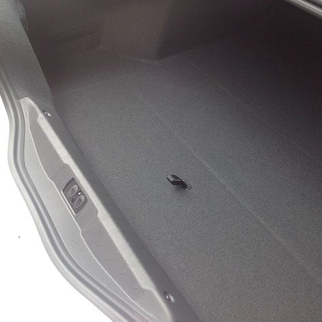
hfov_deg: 39.7
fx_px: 442
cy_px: 163
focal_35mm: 42
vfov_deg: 40.0
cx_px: 207
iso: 50
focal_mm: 4.28
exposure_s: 1/147
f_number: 2.4
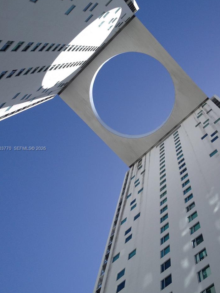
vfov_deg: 42.1
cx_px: 129
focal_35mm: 45
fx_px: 381
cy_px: 149
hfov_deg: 32.1
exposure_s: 1/1972
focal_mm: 4.28
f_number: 2.4
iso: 64
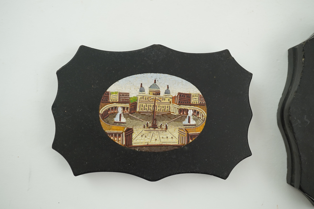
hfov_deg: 43.6
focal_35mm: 45
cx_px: 157
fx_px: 392
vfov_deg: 29.9
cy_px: 104
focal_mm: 30
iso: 400
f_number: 8
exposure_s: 1/50
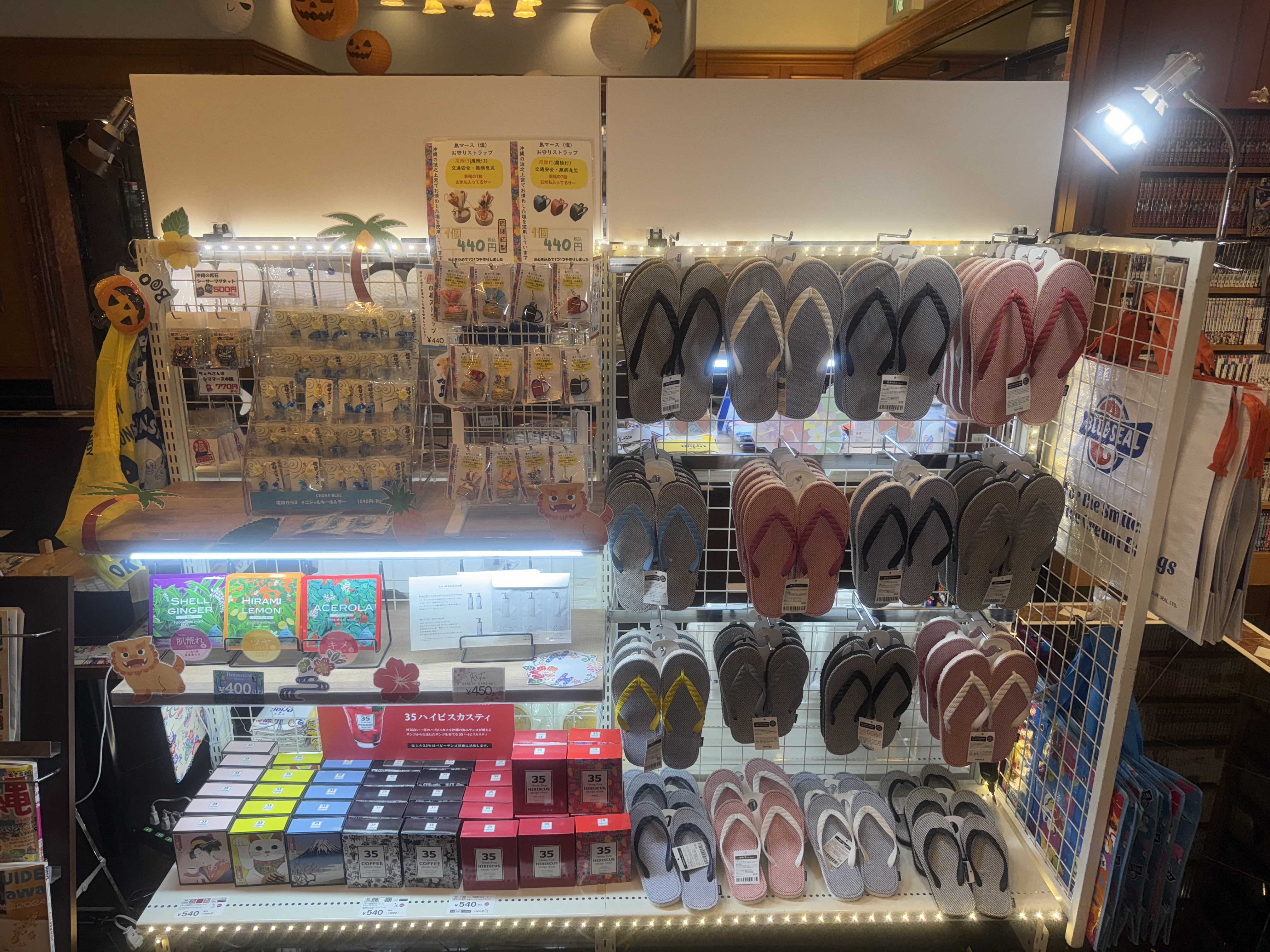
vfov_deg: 56.8
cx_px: 635
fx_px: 881
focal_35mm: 24
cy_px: 476
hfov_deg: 71.6
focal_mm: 6.76
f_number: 1.78
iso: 50
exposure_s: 1/140
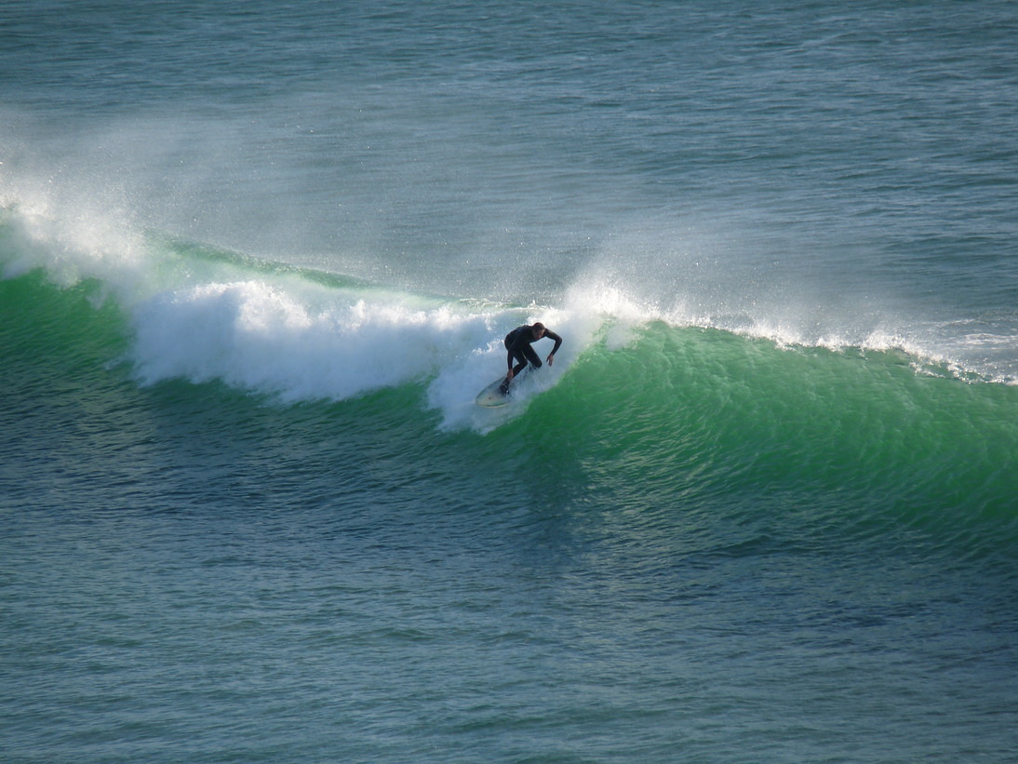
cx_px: 509
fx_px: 14296
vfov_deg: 3.1
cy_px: 382
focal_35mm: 486
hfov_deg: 4.1
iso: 100
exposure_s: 1/500
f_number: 4.4
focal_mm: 86.4
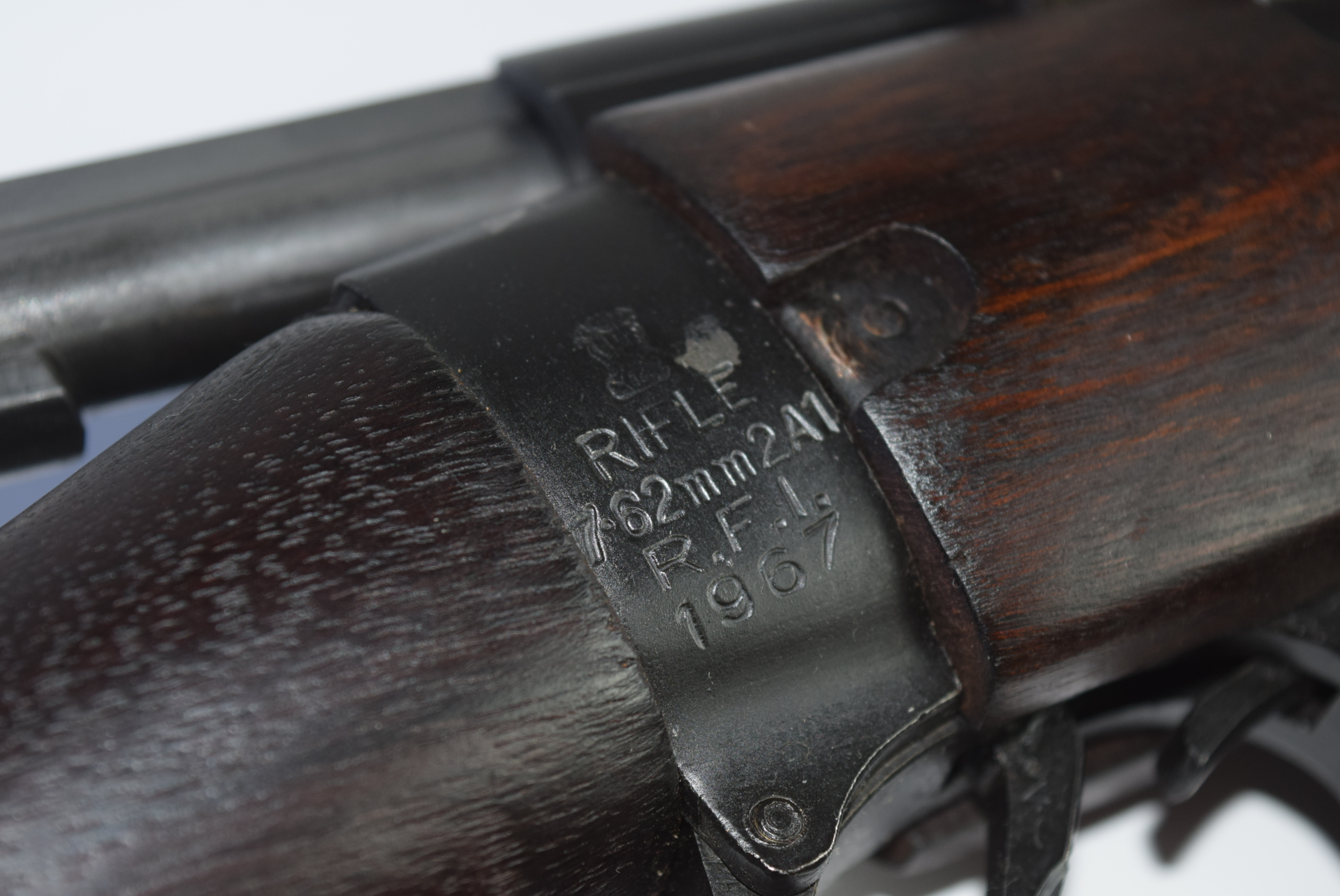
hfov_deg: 24.6
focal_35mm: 82
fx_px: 3073
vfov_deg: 16.6
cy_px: 448
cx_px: 670
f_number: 5.6
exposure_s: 1/60
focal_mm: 55
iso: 500
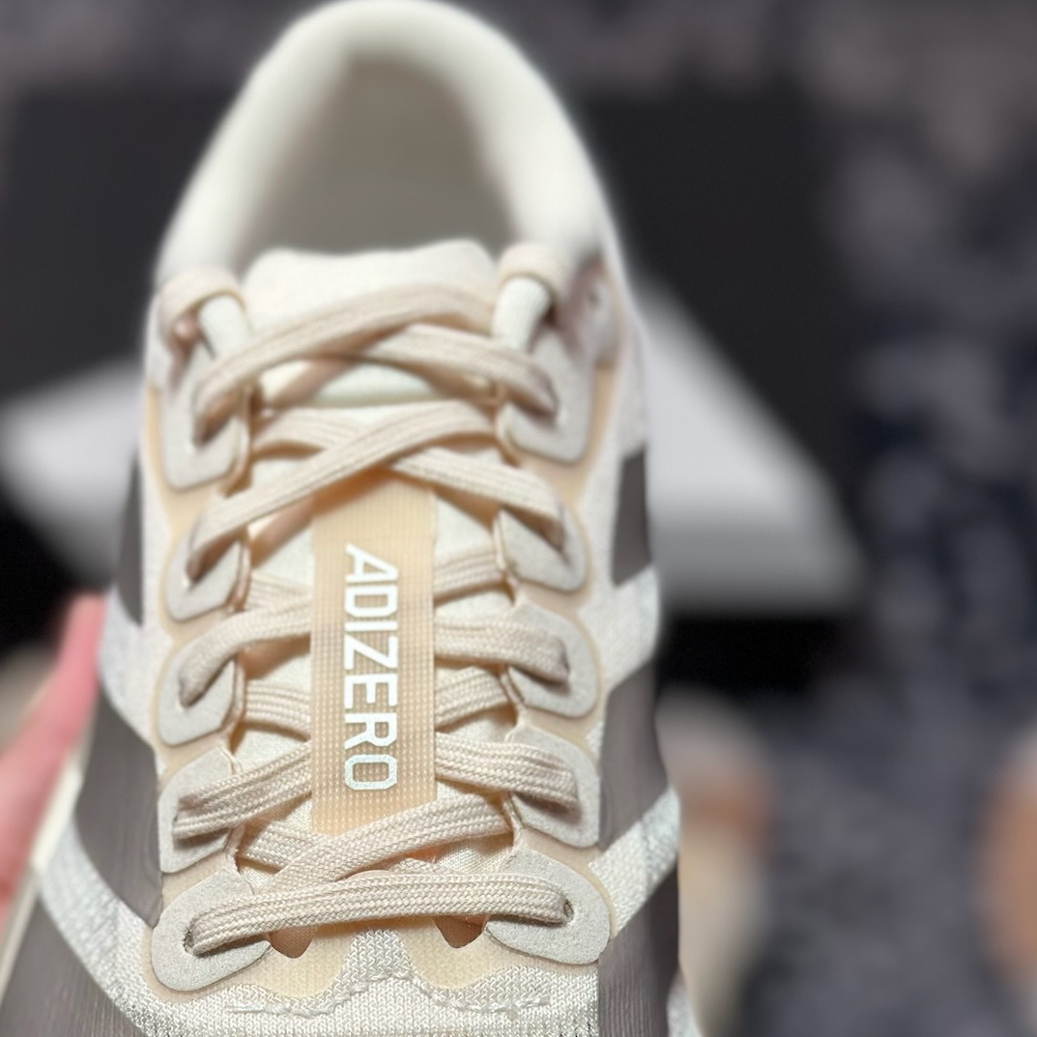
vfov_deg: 21.1
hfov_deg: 21.3
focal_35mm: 81
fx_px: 2745
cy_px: 861
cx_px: 365
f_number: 1.78
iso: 80
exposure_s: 1/1009
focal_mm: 6.86
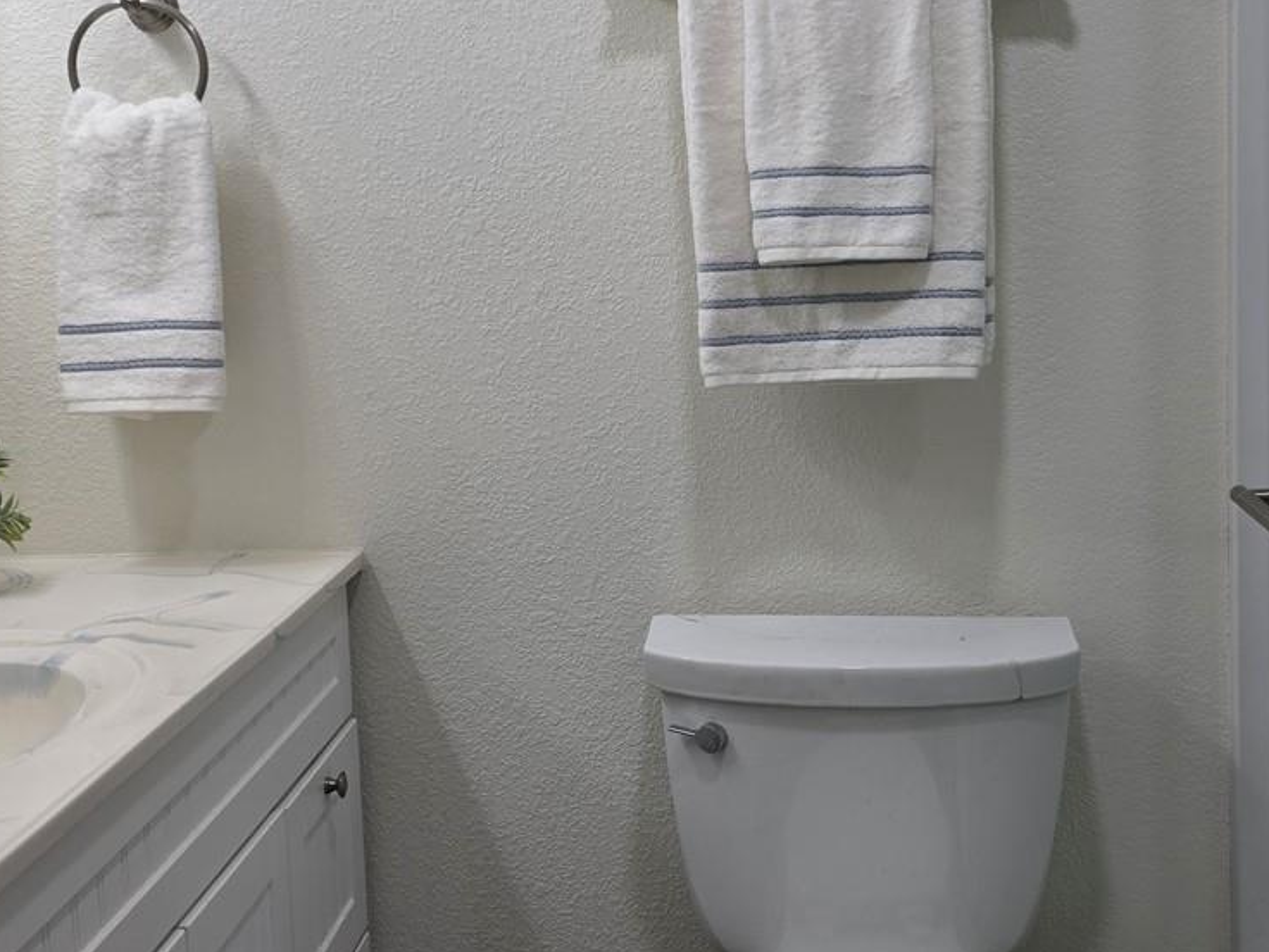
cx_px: 722
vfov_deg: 29.0
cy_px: 367
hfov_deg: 38.1
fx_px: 1833
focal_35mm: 50
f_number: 1.7
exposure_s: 1/120
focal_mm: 6.3
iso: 50
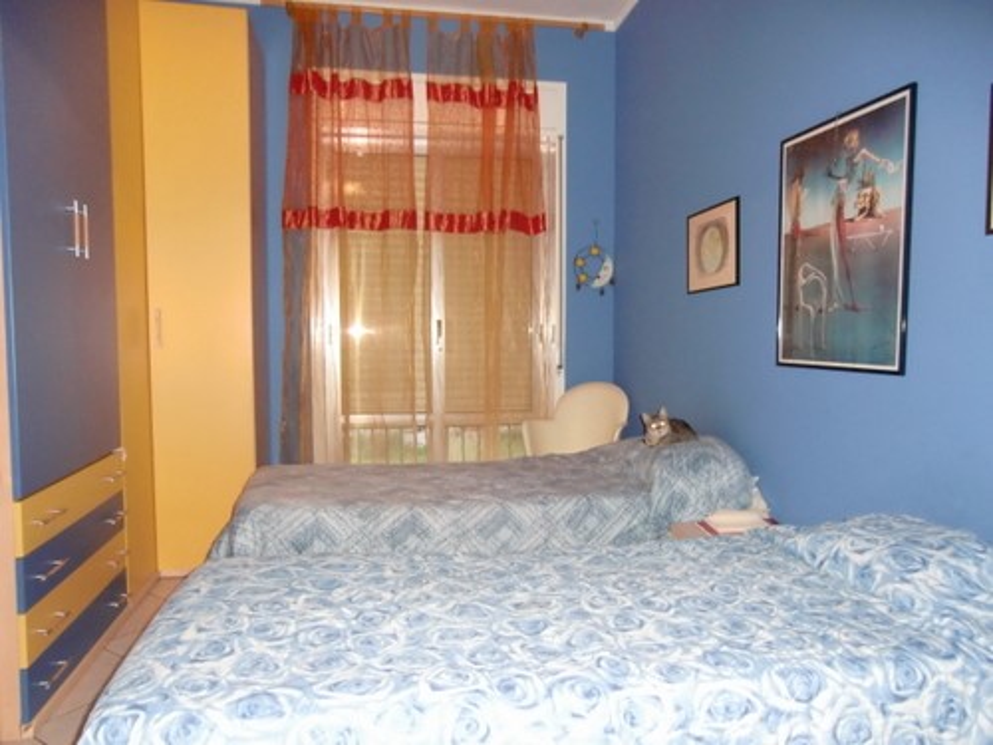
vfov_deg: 56.8
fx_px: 688
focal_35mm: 24
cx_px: 496
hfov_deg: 71.6
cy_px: 372
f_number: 3.2
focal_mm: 4.3
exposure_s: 1/30
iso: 400
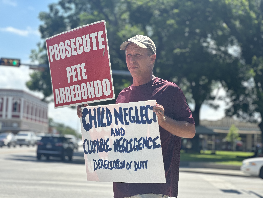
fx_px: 585
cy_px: 99
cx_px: 132
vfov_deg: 19.1
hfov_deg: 25.3
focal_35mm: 77
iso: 32
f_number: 2.8
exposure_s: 1/490
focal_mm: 9
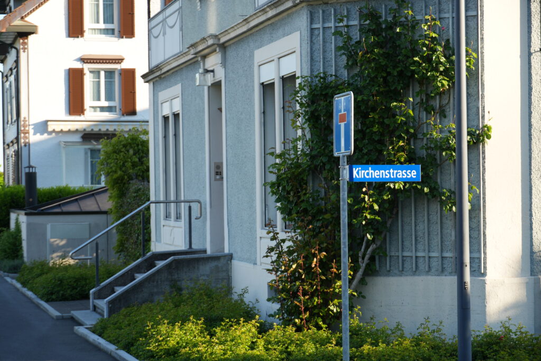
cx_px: 270
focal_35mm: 90
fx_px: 1353
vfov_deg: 15.2
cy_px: 180
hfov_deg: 22.6
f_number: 5.6
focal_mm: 60
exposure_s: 1/160
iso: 160
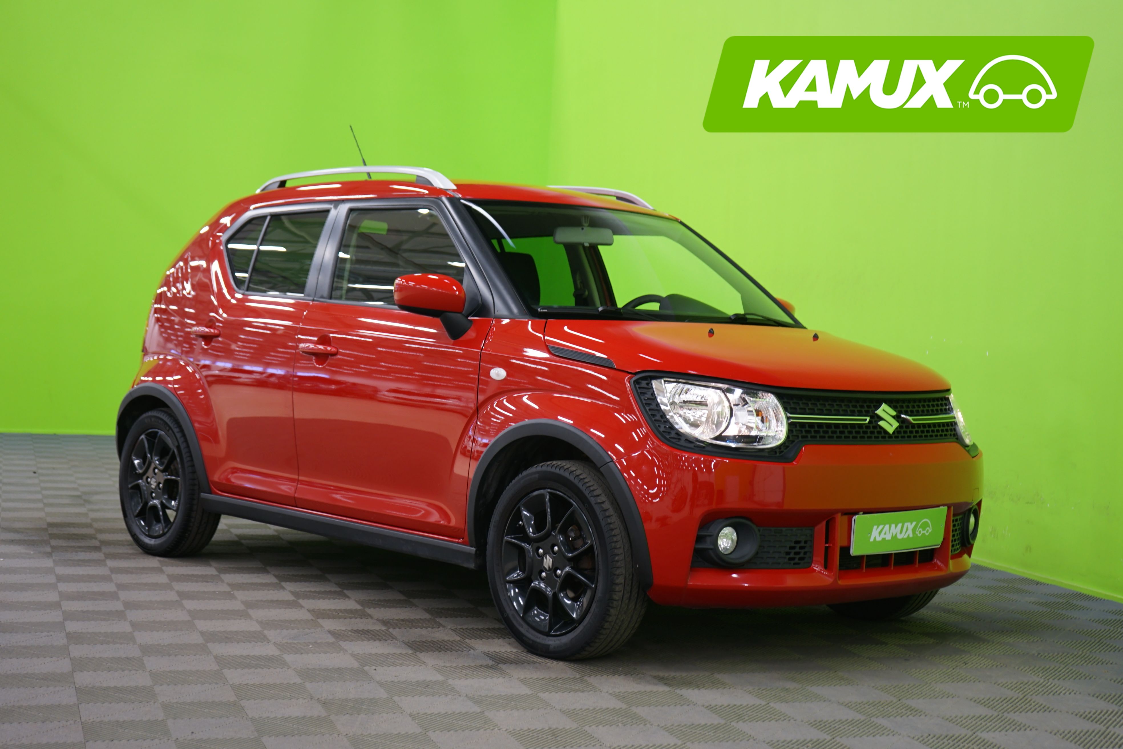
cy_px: 374
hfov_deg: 36.9
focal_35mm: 54
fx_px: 1684
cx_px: 562
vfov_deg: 25.1
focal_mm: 54
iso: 400
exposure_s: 1/6
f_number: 5
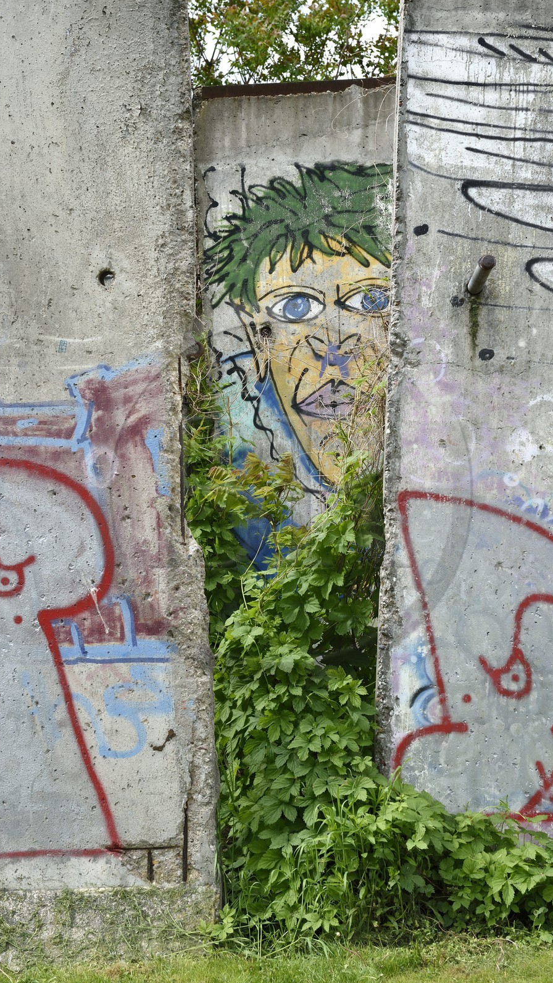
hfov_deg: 19.7
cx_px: 280
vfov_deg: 34.4
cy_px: 492
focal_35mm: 61
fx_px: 1590
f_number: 9
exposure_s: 1/160
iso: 200
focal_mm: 58
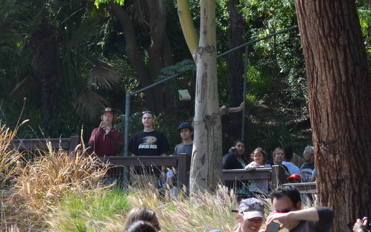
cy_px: 25
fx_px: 2335
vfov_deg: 5.7
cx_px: 19
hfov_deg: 9.0
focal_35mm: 231
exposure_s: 1/500
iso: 360
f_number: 5.6
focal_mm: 70
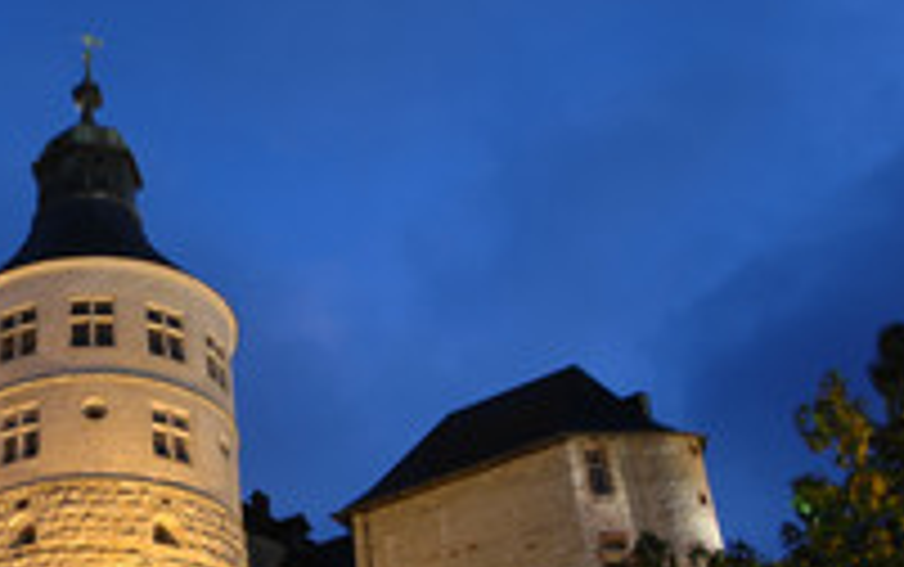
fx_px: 1578
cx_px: 56
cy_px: 468
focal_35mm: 64
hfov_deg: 30.3
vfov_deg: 20.1
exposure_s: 1/8
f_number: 2.8
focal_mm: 20
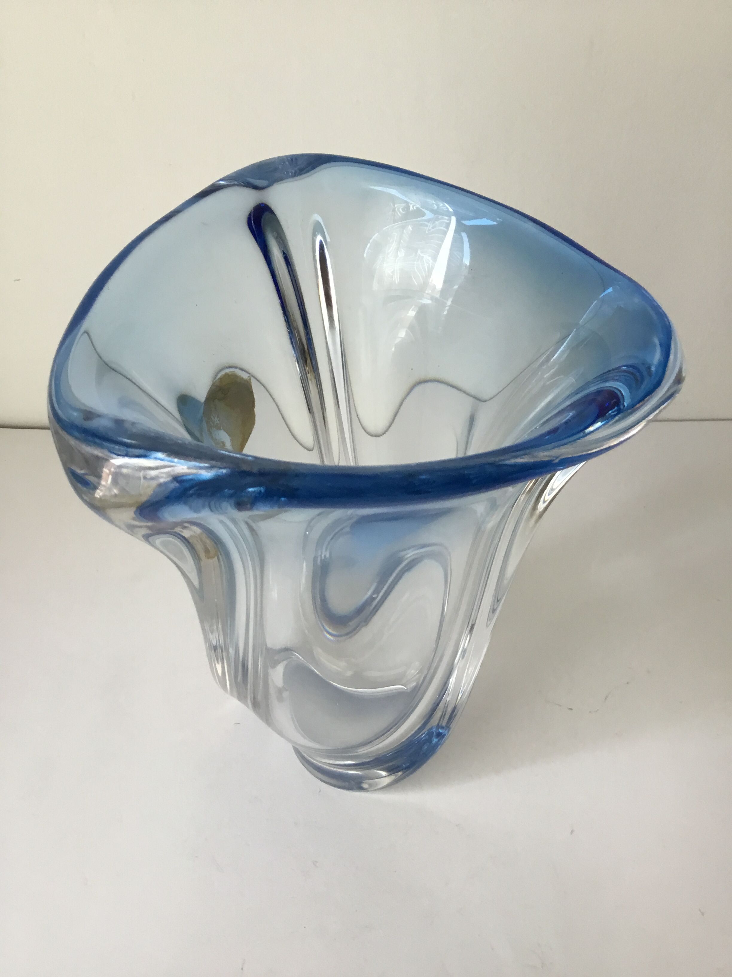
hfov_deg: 45.4
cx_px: 366
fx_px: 874
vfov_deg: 58.4
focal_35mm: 31
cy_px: 488
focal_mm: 3.3
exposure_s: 1/33
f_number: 2.4
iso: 25
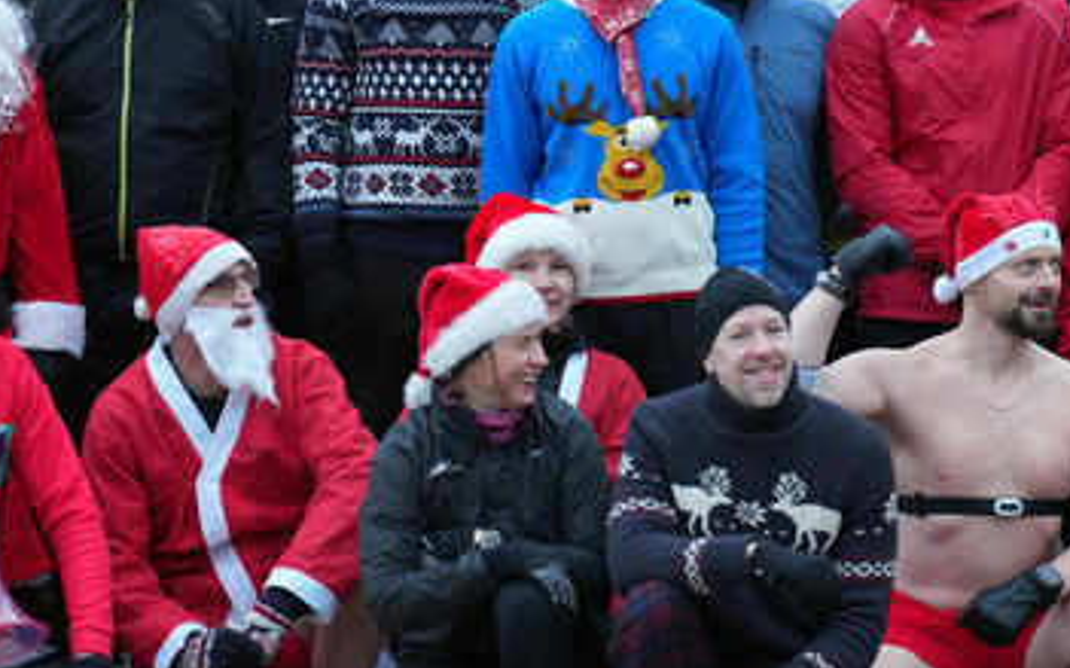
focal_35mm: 183
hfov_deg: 11.4
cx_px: 780
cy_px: 140
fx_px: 5334
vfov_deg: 7.2
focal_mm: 70
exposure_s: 1/800
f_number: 2
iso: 4000
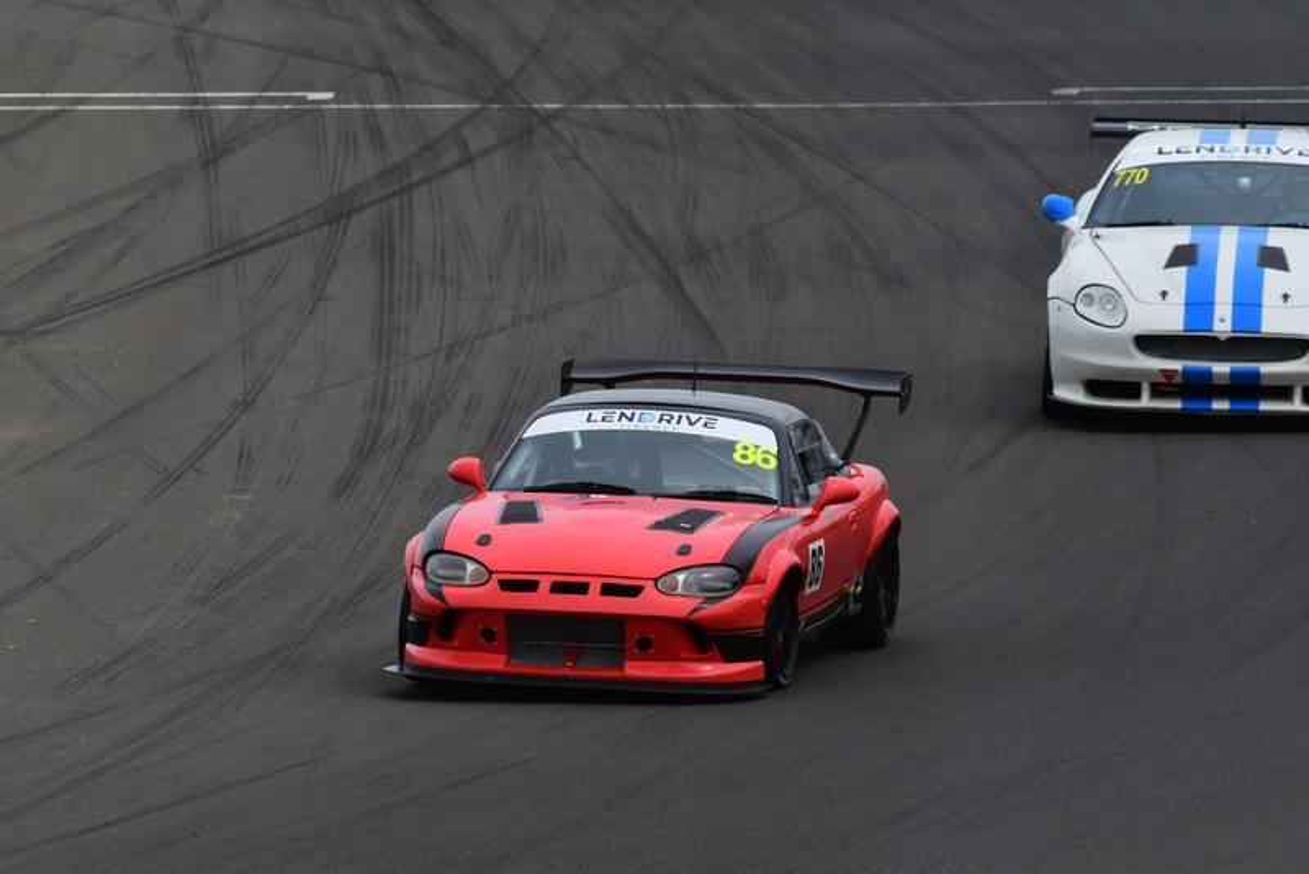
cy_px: 437
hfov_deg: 2.7
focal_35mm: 750
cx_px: 654
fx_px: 27279
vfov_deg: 1.8
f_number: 11
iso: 400
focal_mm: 500
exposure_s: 1/640
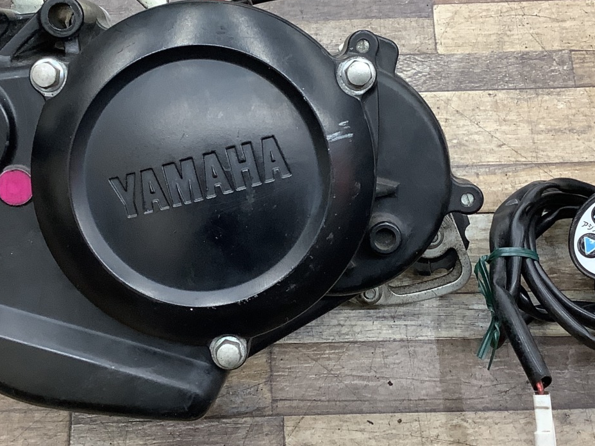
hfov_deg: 34.9
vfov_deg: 26.4
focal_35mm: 55
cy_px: 146
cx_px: 267
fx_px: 945
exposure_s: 1/50
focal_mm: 3.3
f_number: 2.4
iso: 125
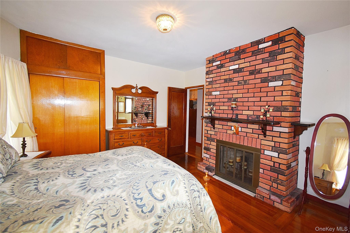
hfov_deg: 100.4
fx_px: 146
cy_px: 116
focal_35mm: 15
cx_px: 175
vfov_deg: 77.3
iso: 450
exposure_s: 1/60
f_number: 4.5
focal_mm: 10
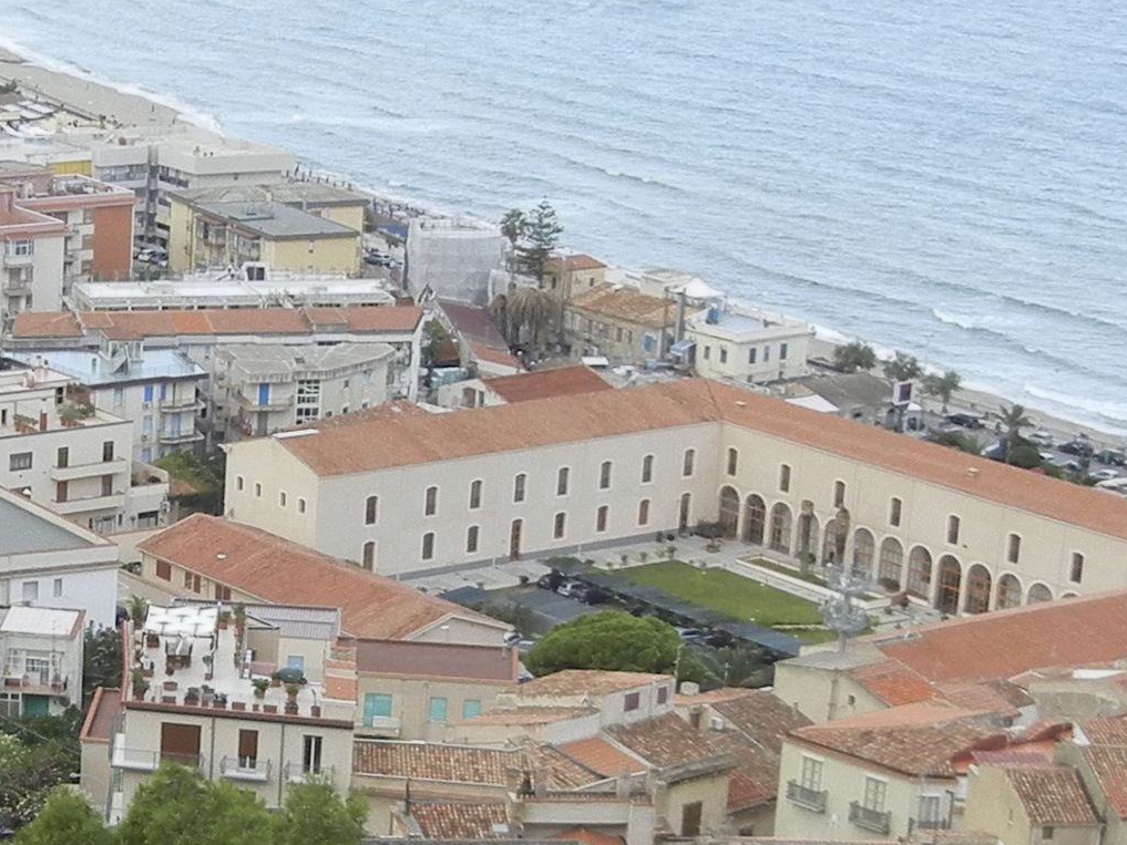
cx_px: -29
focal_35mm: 118
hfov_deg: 16.3
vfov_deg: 12.5
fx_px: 3842
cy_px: 744
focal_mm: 5.4
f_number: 3.5
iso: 160
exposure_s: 1/527
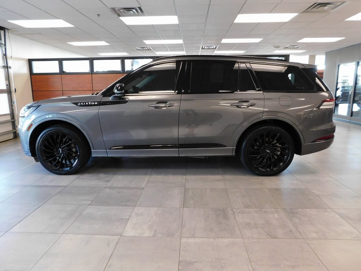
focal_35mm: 23
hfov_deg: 73.9
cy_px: 136
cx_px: 180
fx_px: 240
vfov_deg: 58.9
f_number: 3
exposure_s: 1/30
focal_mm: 4
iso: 320
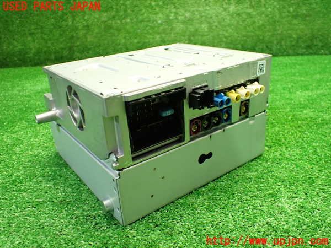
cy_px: 124
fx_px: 287
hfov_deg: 60.0
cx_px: 166
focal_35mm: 30
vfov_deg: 46.8
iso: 800
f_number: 2.3
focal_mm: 5.4
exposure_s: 1/100
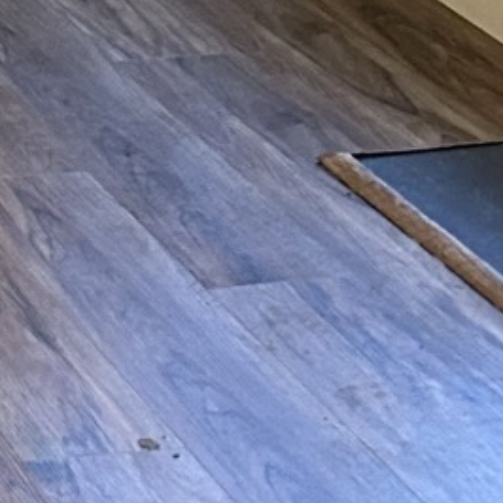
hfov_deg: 8.9
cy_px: -425
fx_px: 2910
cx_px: -692
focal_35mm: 177
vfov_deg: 9.4
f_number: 1.5
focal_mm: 5.7
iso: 500
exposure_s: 1/60
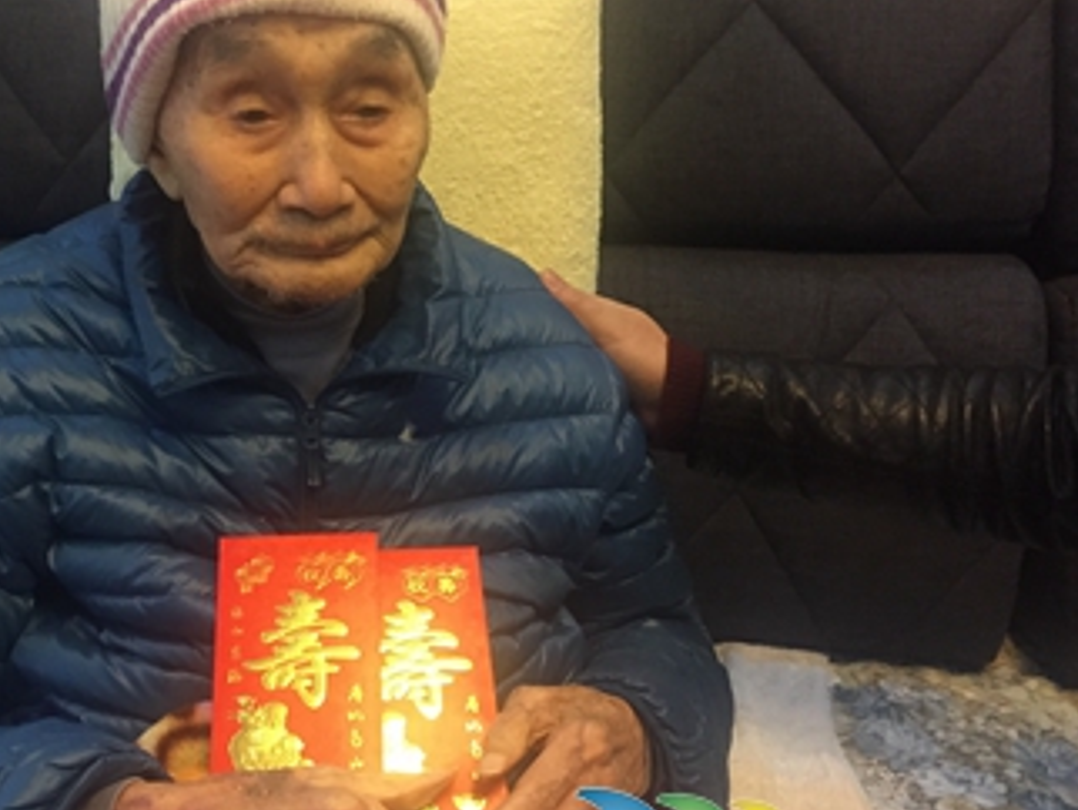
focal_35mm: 45
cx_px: 321
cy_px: 397
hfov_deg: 41.3
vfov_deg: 32.2
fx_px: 1402
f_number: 2.2
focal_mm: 4.15
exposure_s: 1/17
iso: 250
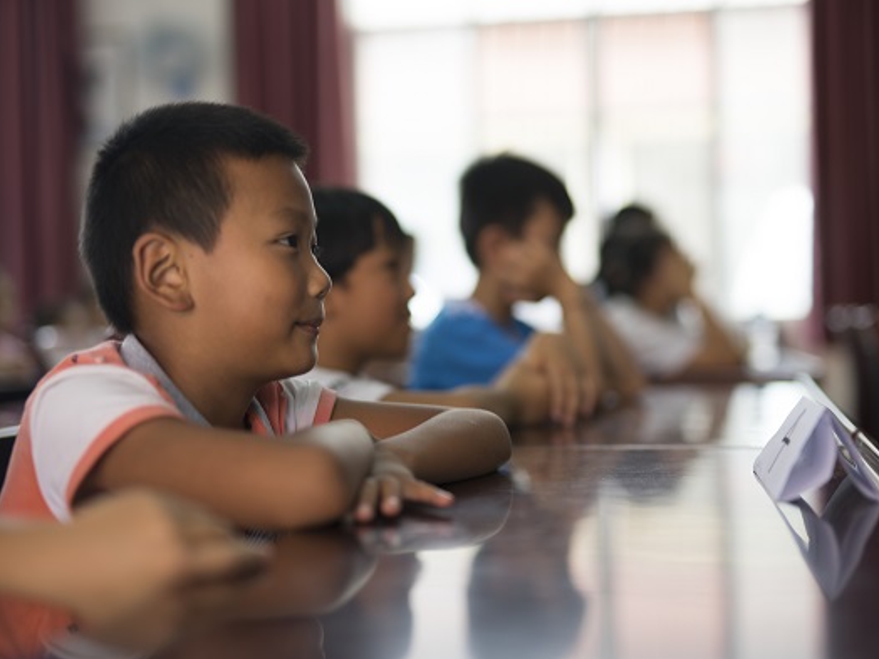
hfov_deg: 34.9
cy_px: 334
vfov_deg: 26.6
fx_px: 1397
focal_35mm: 55
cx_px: 475
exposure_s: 1/100
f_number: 1.6
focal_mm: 50
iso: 100
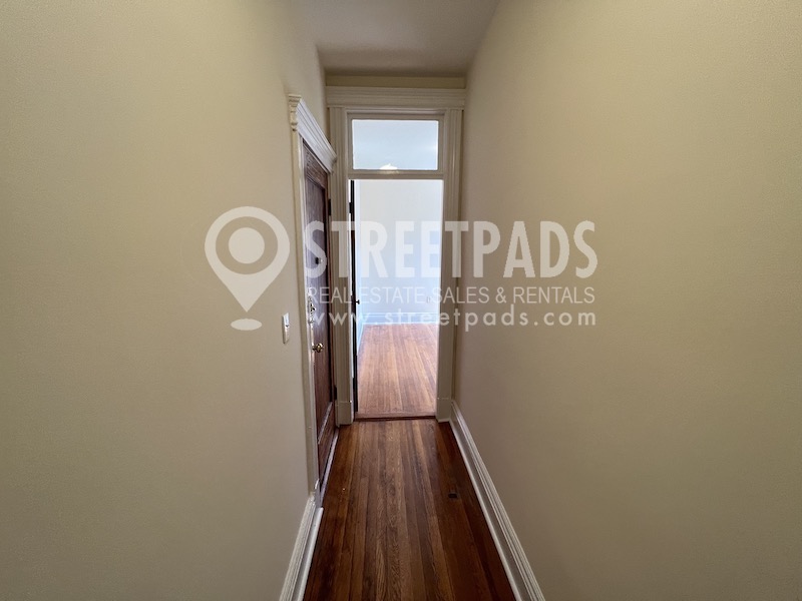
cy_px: 300
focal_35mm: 13
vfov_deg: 89.9
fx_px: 301
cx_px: 401
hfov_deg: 106.2
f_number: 1.8
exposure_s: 1/120
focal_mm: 1.57
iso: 100
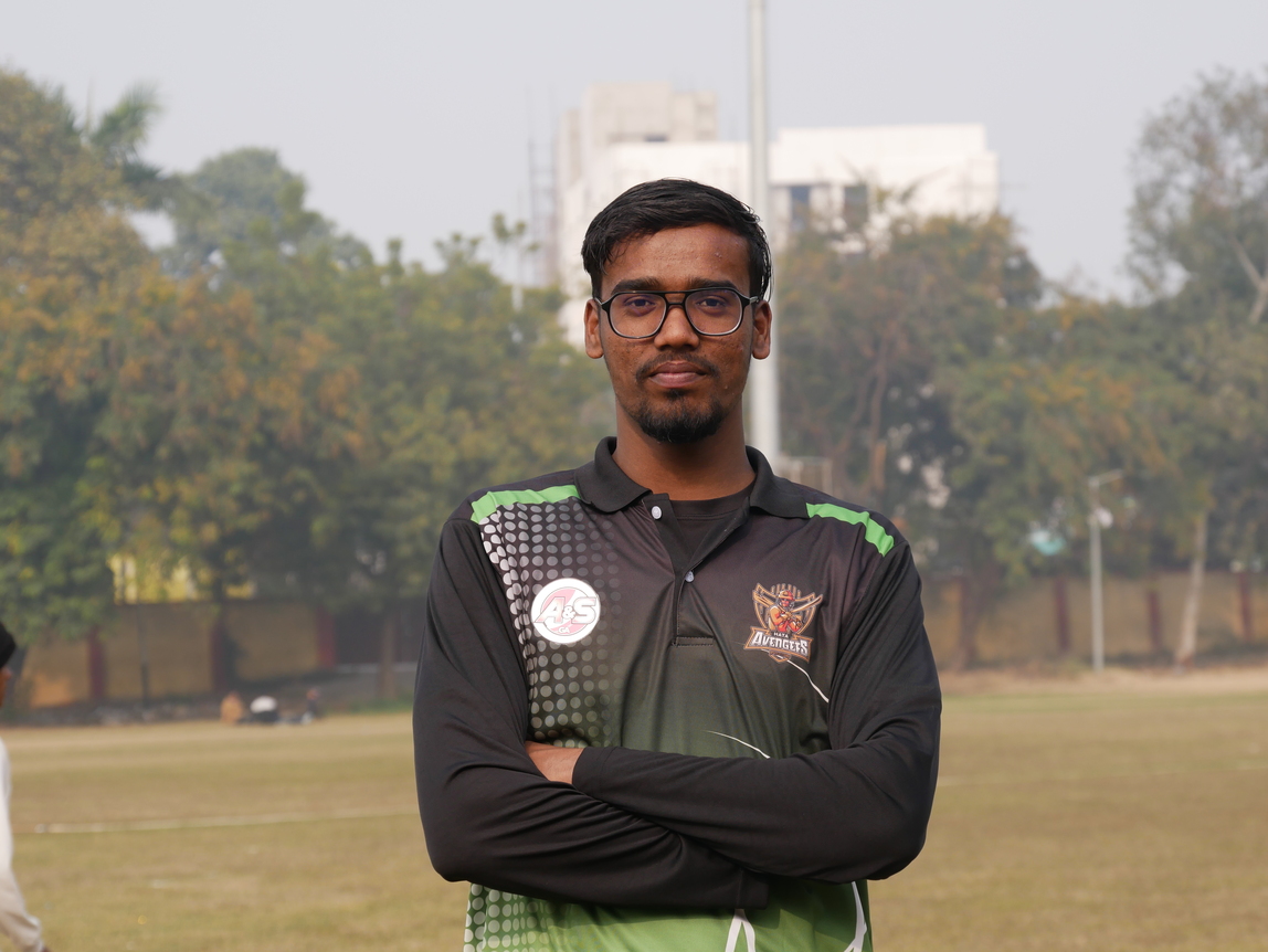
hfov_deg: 17.9
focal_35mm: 110
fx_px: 4031
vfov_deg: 13.5
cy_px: 476
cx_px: 634
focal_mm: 55
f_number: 5.6
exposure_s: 1/400
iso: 200
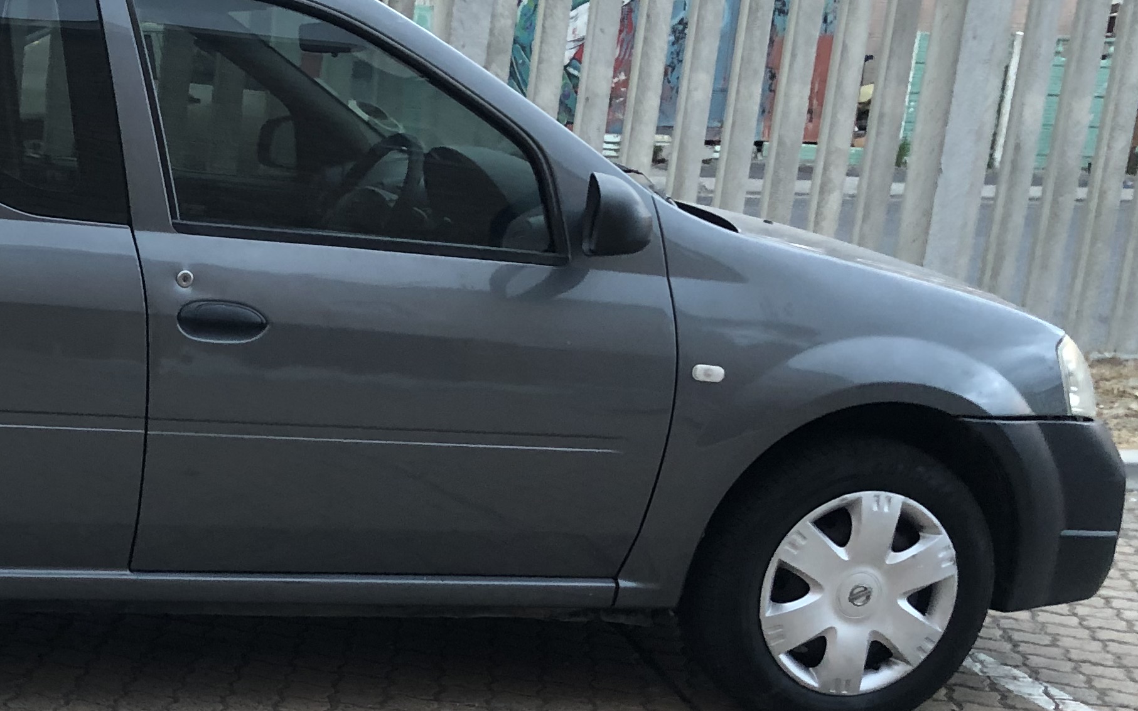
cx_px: -91
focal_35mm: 66
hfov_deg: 28.4
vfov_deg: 19.7
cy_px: 447
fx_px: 2047
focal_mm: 4
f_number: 1.8
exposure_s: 1/17
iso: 40
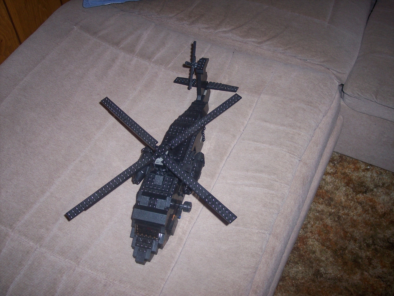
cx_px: 197
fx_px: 444
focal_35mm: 39
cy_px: 148
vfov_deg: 36.8
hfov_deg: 47.9
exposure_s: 1/60
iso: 100
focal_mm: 8
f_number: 2.8
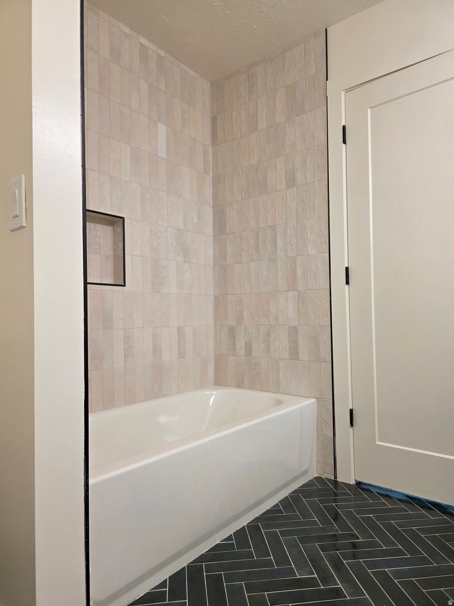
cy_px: 303
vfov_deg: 73.9
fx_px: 402
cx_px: 227
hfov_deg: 58.9
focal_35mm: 23
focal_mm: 6.3
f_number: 1.7
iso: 250
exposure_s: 1/120
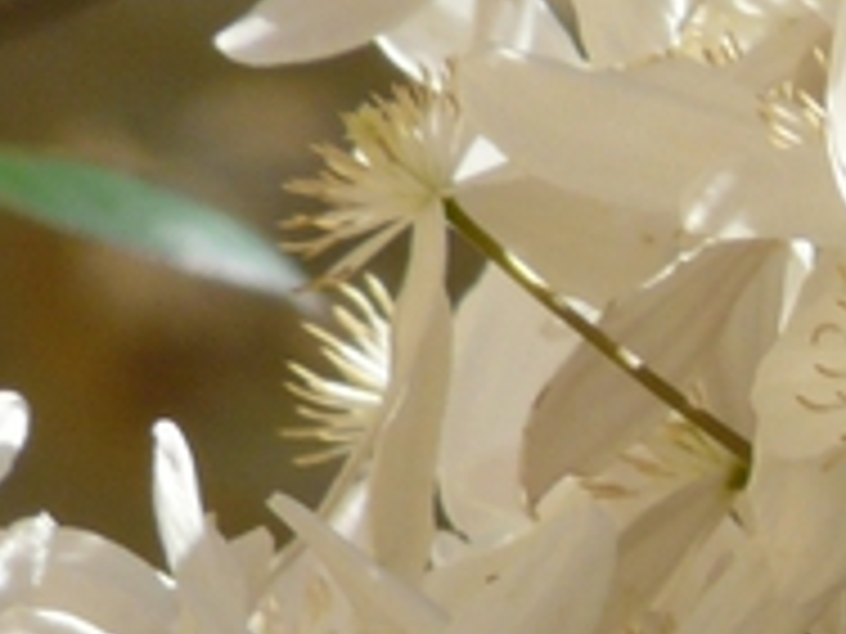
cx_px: 1116
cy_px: 1713
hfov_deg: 0.8
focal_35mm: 2555
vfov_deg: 0.6
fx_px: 62443
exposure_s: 1/400
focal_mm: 76.9
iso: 100
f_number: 6.3
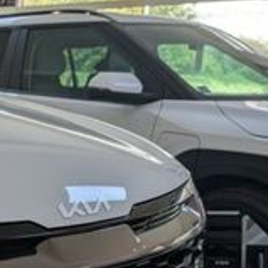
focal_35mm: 80
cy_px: 270
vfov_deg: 20.9
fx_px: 701
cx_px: -147
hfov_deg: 18.8
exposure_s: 1/100
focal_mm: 6.9
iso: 49
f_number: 1.68
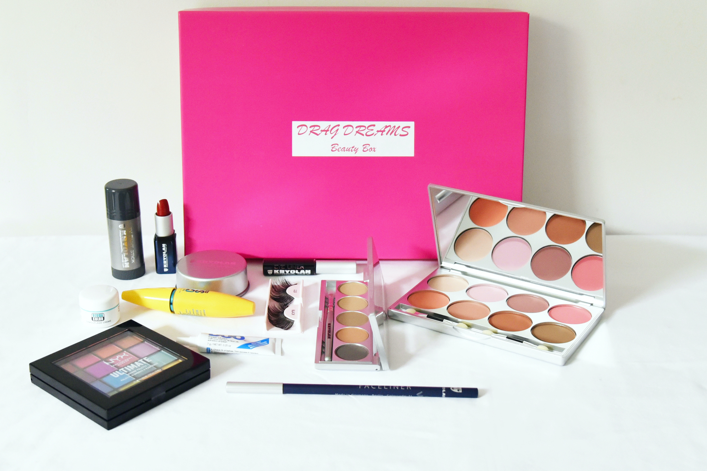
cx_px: 354
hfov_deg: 61.9
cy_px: 236
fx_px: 589
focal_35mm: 30
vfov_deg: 43.6
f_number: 4
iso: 1250
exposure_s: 1/60
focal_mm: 30
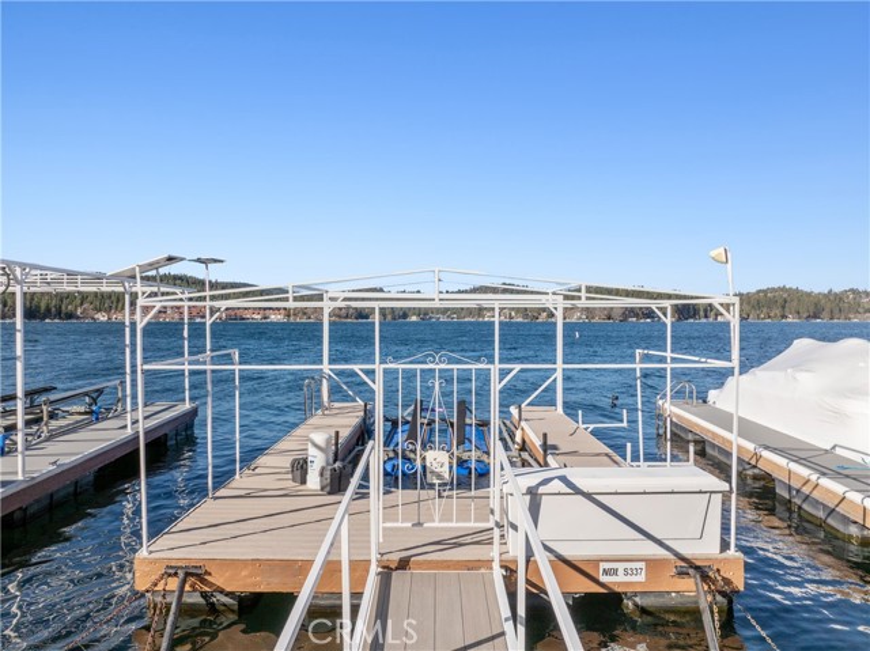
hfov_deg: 71.6
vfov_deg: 56.8
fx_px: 603
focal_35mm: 24
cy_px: 326
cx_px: 435
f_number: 2.8
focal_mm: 12.3
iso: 140
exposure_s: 1/100
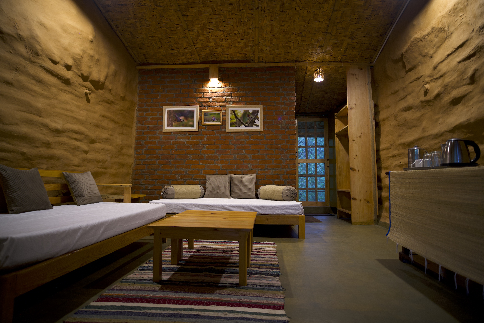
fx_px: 269
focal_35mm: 20
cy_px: 162
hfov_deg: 84.0
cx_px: 242
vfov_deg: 61.9
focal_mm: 13
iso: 320
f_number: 1.4
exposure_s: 1/40
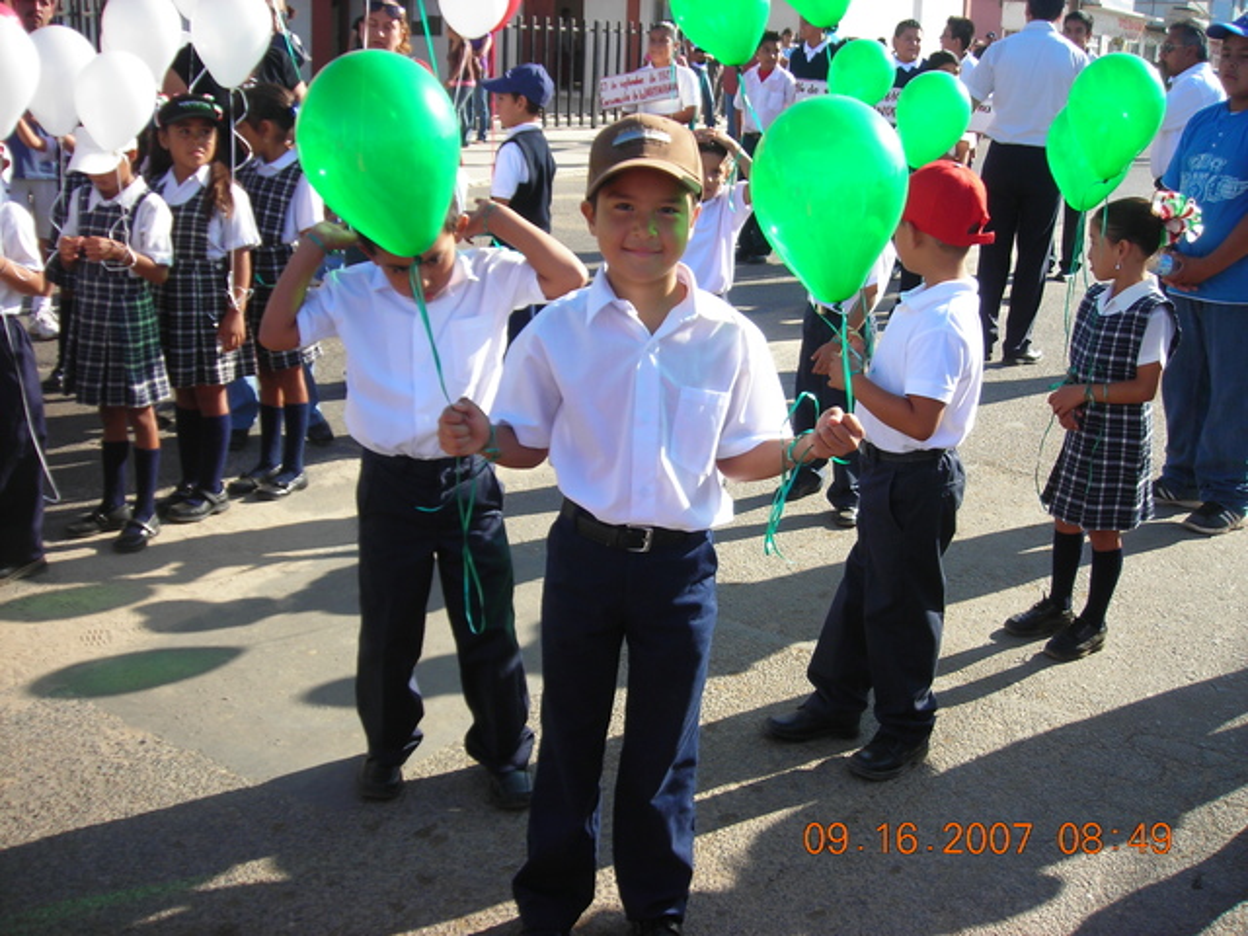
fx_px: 1370
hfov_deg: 49.0
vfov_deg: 37.7
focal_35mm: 38
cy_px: 468
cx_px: 624
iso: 50
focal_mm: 6.3
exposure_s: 1/237
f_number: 3.2
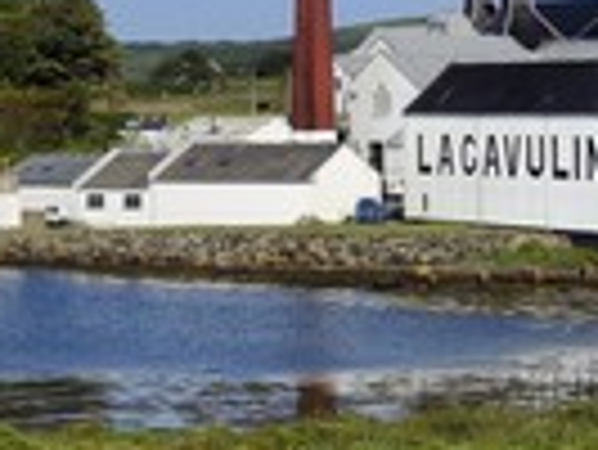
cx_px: 4
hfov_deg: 9.3
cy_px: 94
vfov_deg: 7.0
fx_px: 3666
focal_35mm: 212
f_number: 14
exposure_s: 1/200
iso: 200
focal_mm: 70
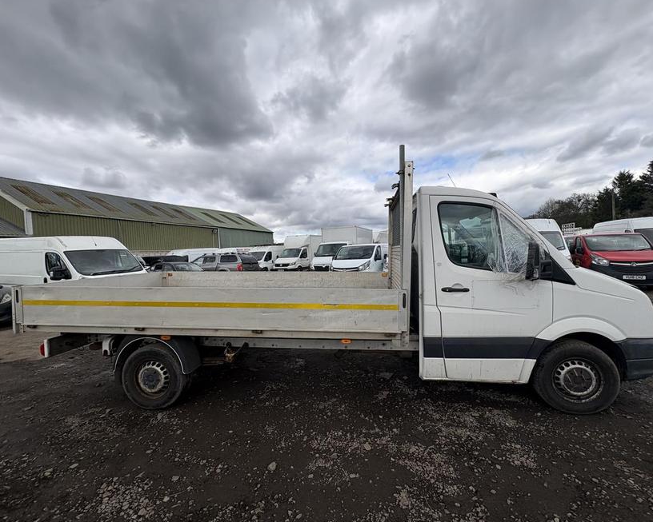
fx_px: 290
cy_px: 260
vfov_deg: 84.0
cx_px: 346
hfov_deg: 96.7
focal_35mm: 15
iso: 50
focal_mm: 2.22
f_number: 2.2
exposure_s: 1/1567
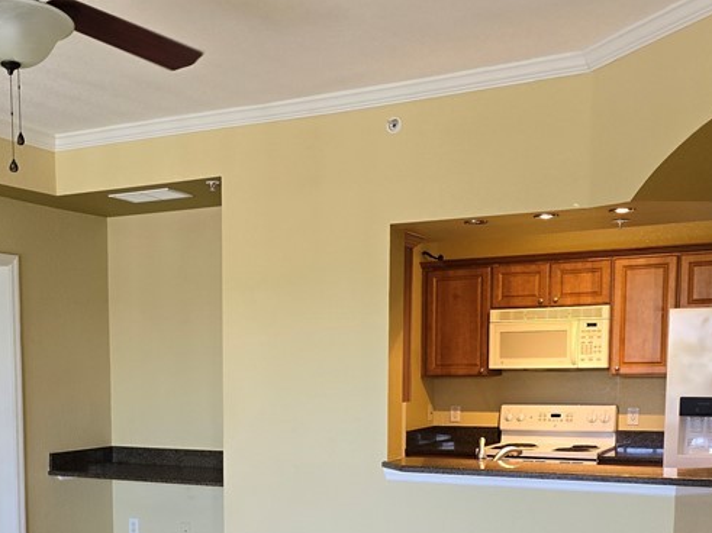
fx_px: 987
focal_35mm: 48
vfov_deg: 29.2
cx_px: 199
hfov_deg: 38.9
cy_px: 462
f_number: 1.7
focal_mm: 6.3
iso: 320
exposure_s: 1/120
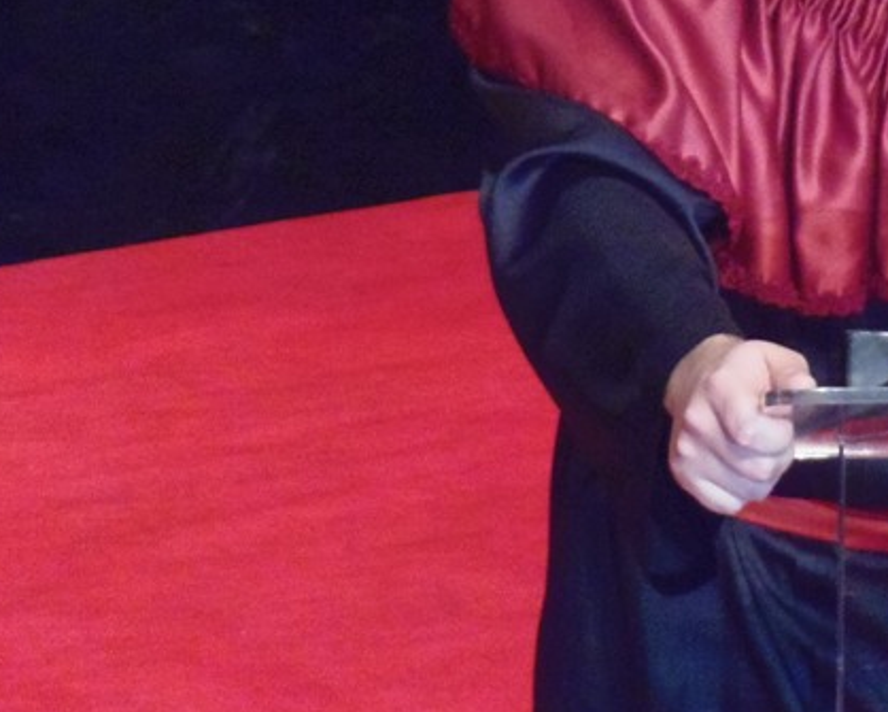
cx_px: 988
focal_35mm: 2064
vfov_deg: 0.8
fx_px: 54283
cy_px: -13
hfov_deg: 0.9
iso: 640
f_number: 5.7
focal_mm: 154.8
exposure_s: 1/60
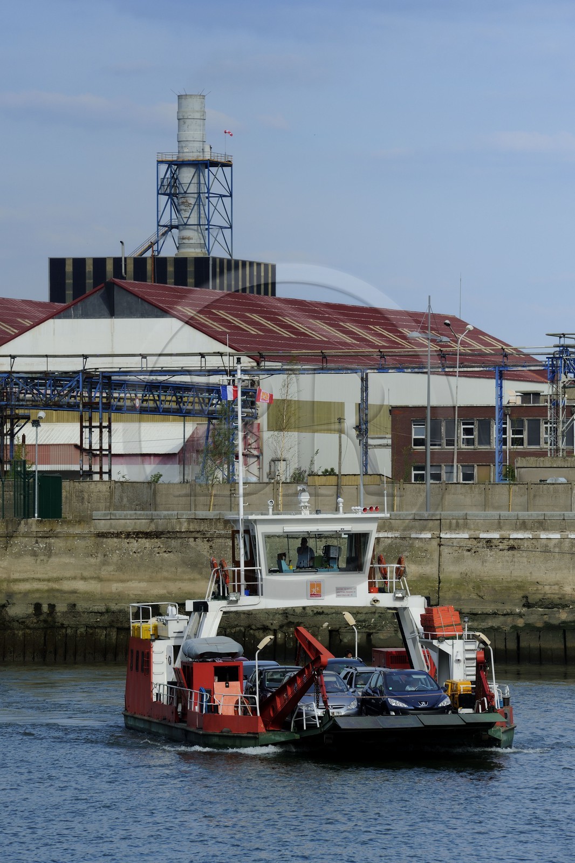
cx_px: 288
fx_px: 4793
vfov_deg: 10.3
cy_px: 432
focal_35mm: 200
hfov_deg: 6.9
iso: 200
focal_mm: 200
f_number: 10
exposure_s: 1/250
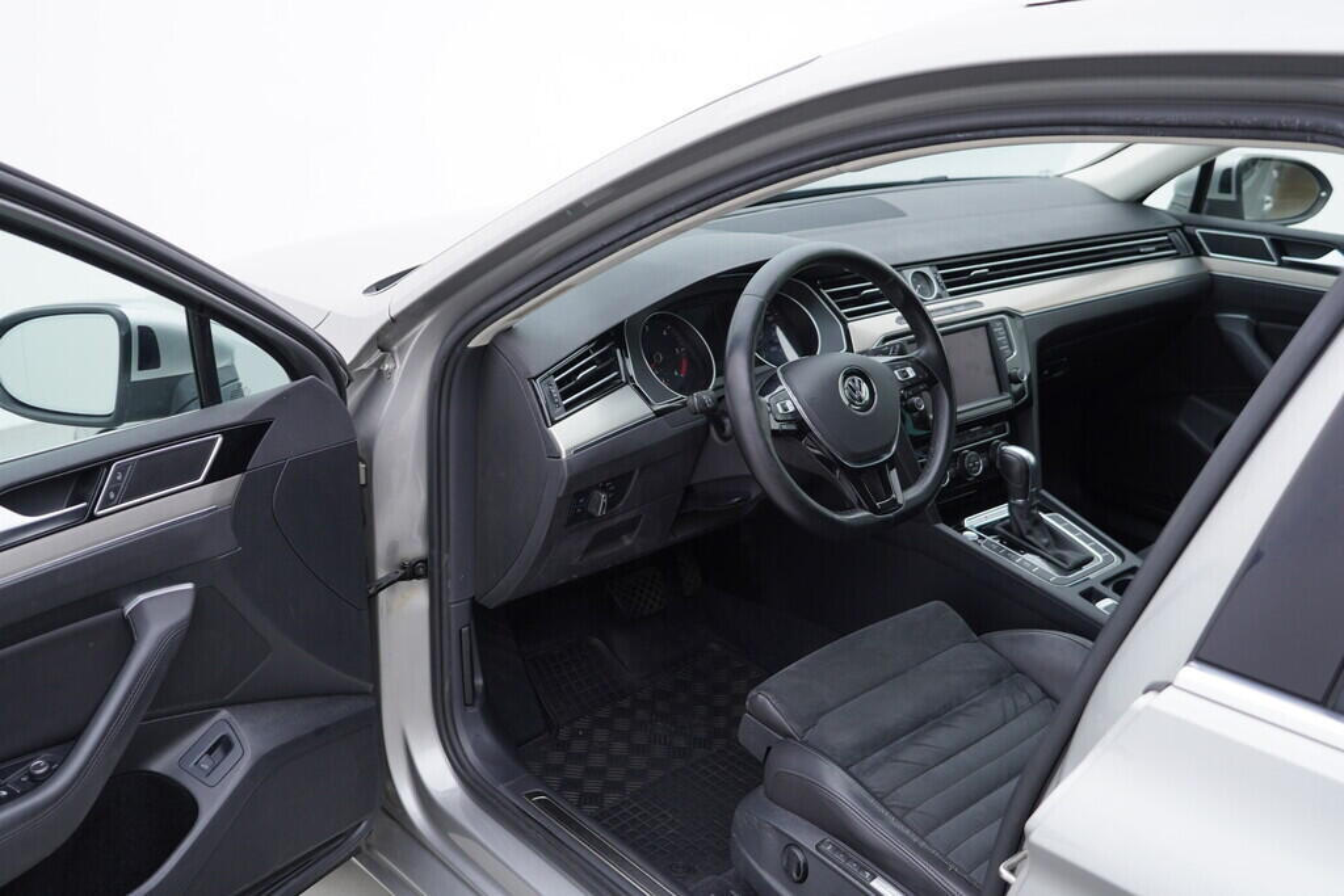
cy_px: 448
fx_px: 1344
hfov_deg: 53.1
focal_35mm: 36
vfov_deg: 36.9
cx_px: 672
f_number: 3.2
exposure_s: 1/50
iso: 125
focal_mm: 24
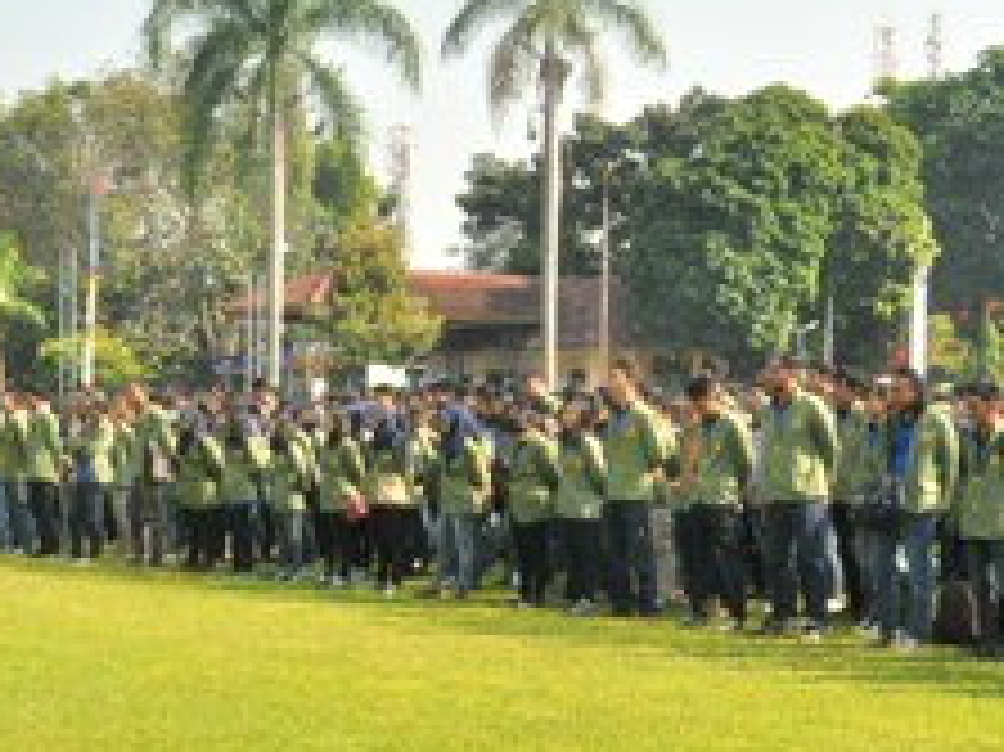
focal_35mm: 81
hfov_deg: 24.0
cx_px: 311
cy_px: 504
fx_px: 2348
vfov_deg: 18.1
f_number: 25
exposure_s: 1/200
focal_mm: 28
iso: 1600
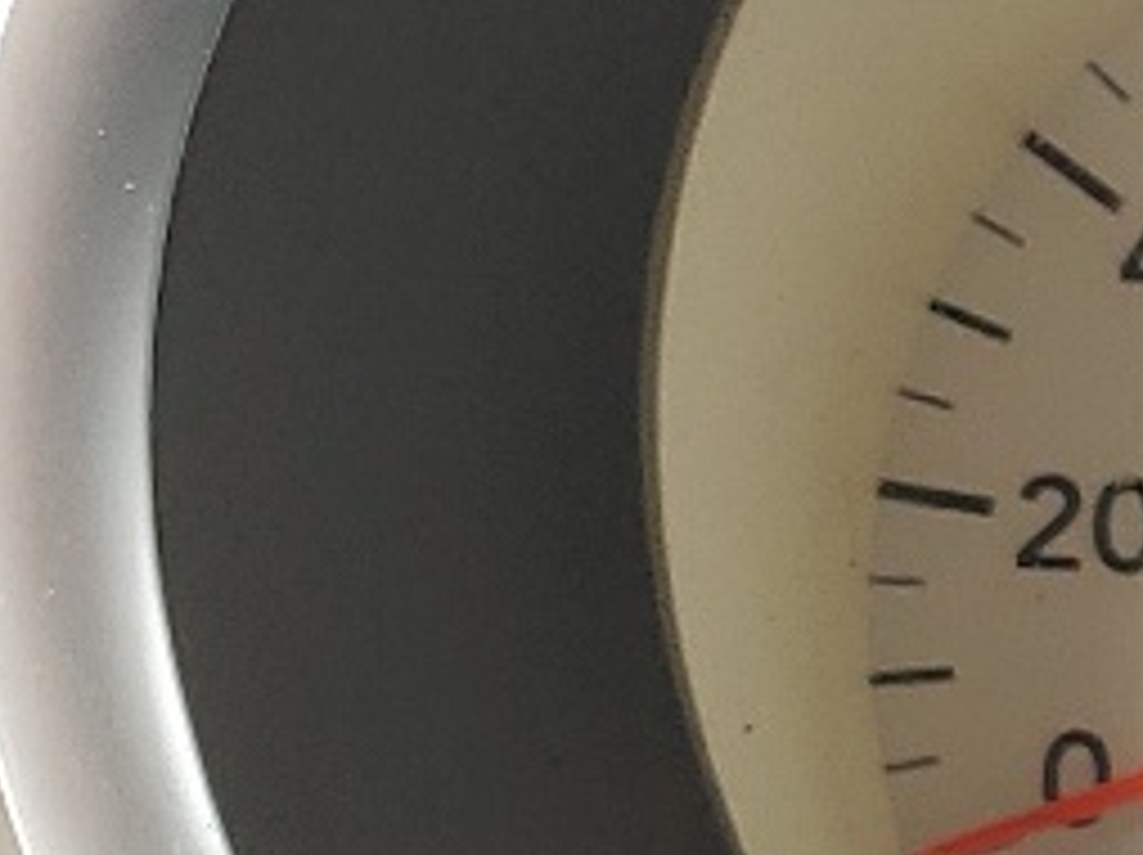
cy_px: 1130
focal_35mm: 164
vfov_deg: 8.9
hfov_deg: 9.9
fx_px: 5410
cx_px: 3087
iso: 54
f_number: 1.5
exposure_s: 1/120
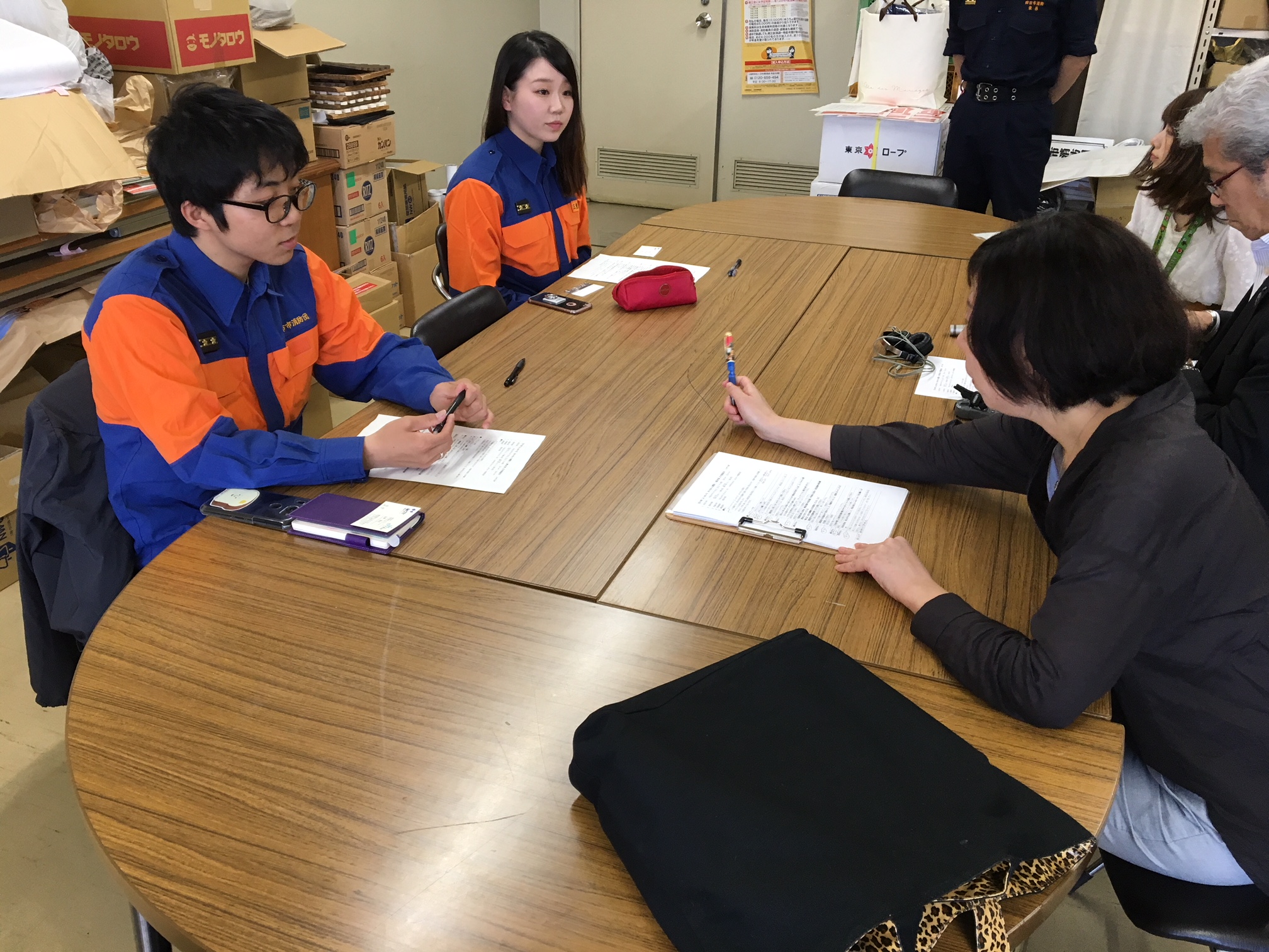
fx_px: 1063
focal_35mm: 29
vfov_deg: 48.2
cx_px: 634
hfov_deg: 61.7
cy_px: 476
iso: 40
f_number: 2.2
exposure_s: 1/30
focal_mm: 4.15
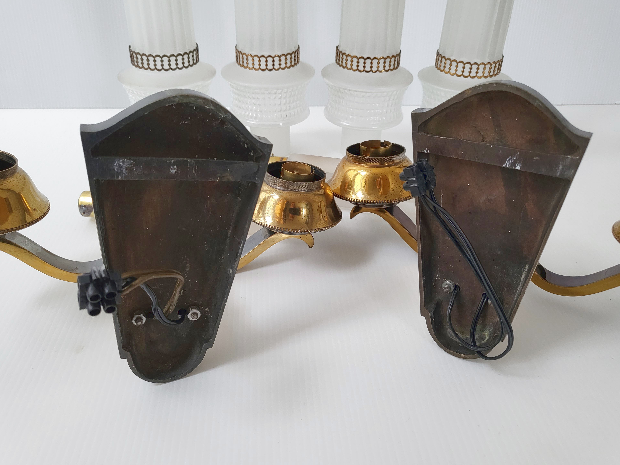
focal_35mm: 27
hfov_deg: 65.3
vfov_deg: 51.4
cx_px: 307
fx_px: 484
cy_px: 230
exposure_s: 1/40
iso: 200
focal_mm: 4.25
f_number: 1.8
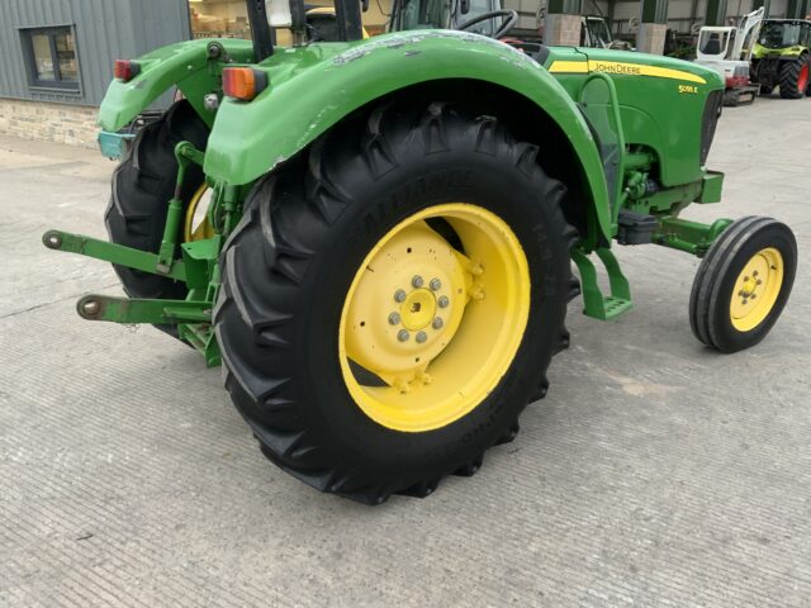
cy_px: 304
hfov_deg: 61.7
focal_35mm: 29
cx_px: 406
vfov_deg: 48.2
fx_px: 679
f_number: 1.8
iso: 64
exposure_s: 1/122
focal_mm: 3
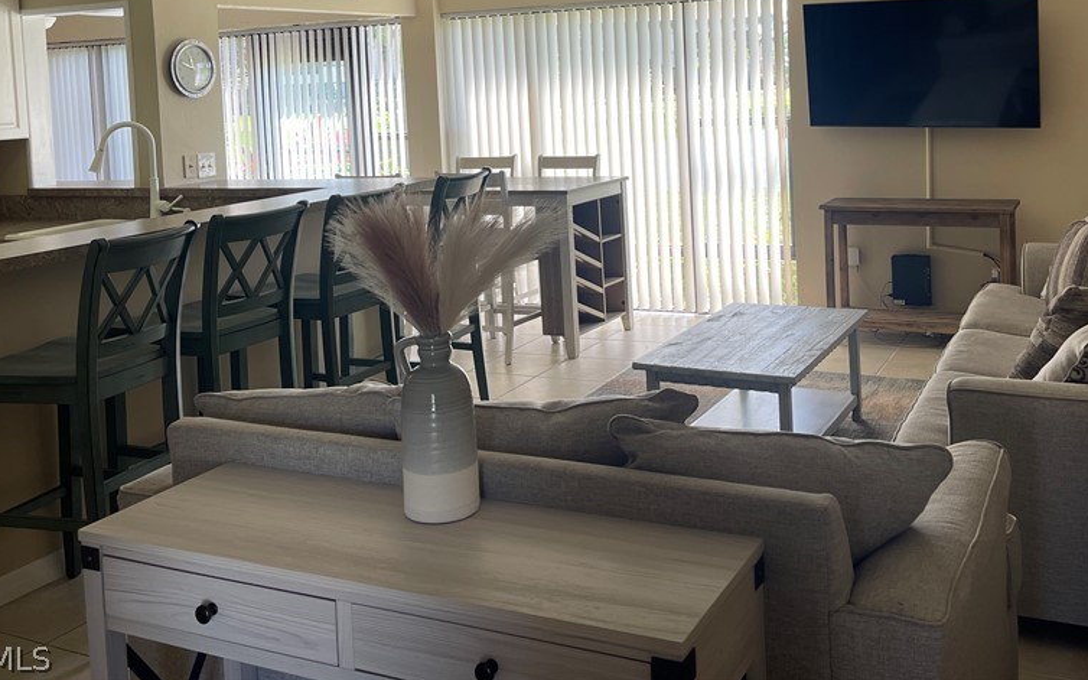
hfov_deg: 53.9
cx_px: 609
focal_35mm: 36
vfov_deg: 34.2
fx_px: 1067
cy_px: 128
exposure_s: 1/120
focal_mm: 5.1
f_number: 1.6
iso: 40
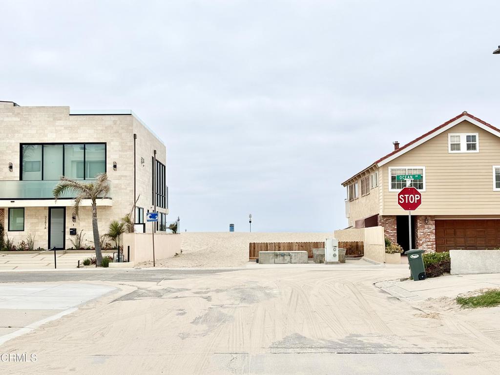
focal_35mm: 52
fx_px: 751
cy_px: 188
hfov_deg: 36.8
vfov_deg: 28.0
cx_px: 250
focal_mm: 5.96
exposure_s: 1/7692
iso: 32
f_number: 1.6
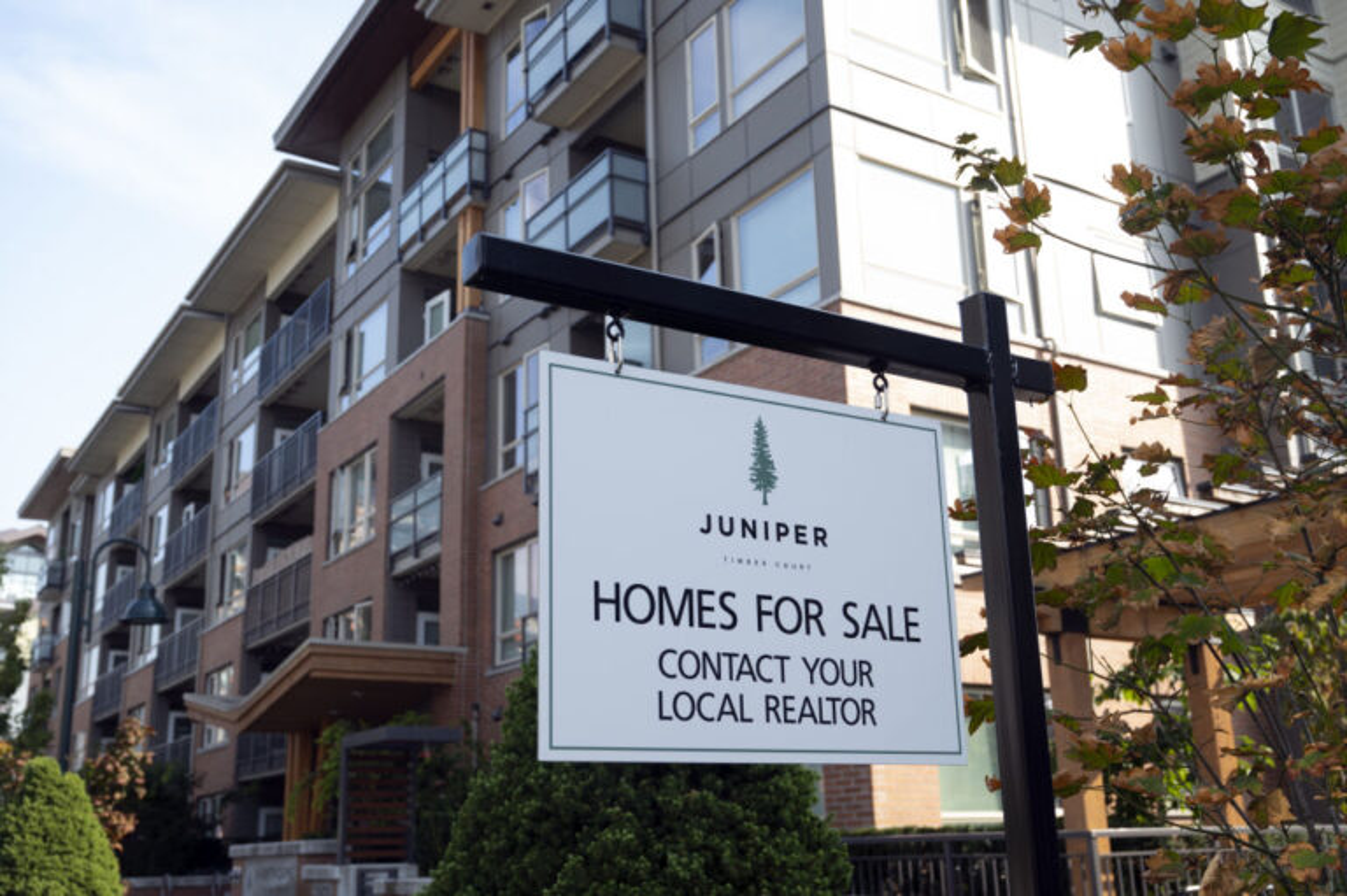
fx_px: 1309
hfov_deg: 54.5
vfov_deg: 37.8
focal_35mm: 35
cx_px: 674
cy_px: 448
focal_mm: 35
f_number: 5.6
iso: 50
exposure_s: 1/100
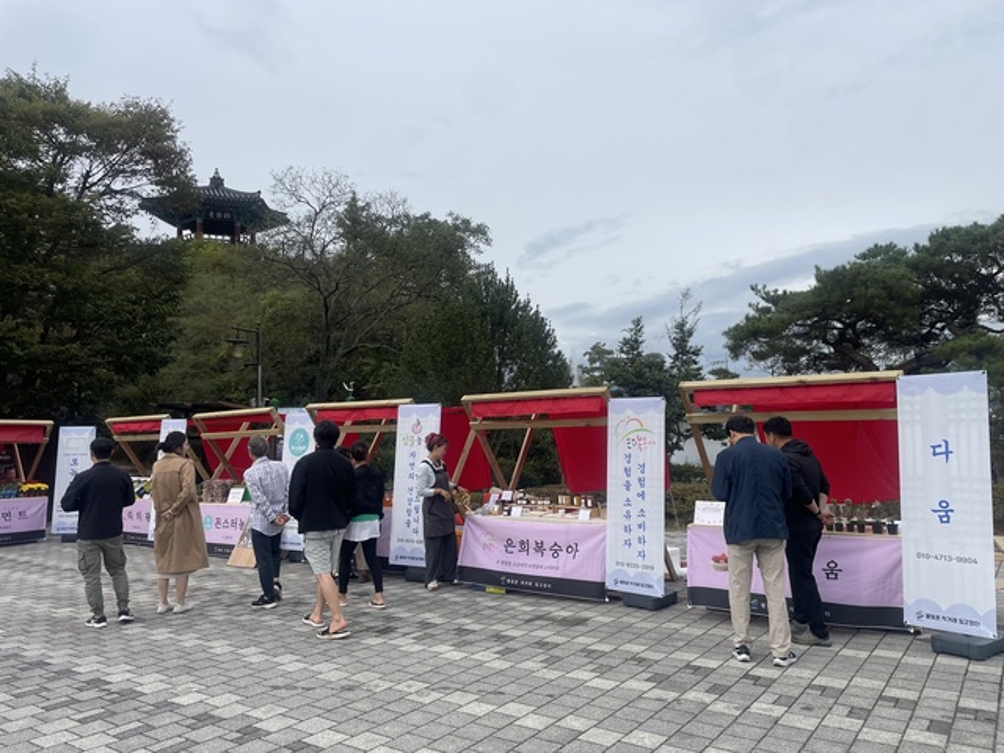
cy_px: 376
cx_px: 502
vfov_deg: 53.1
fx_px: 754
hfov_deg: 67.3
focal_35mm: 26
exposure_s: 1/2817
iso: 32
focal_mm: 4.2
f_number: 1.6
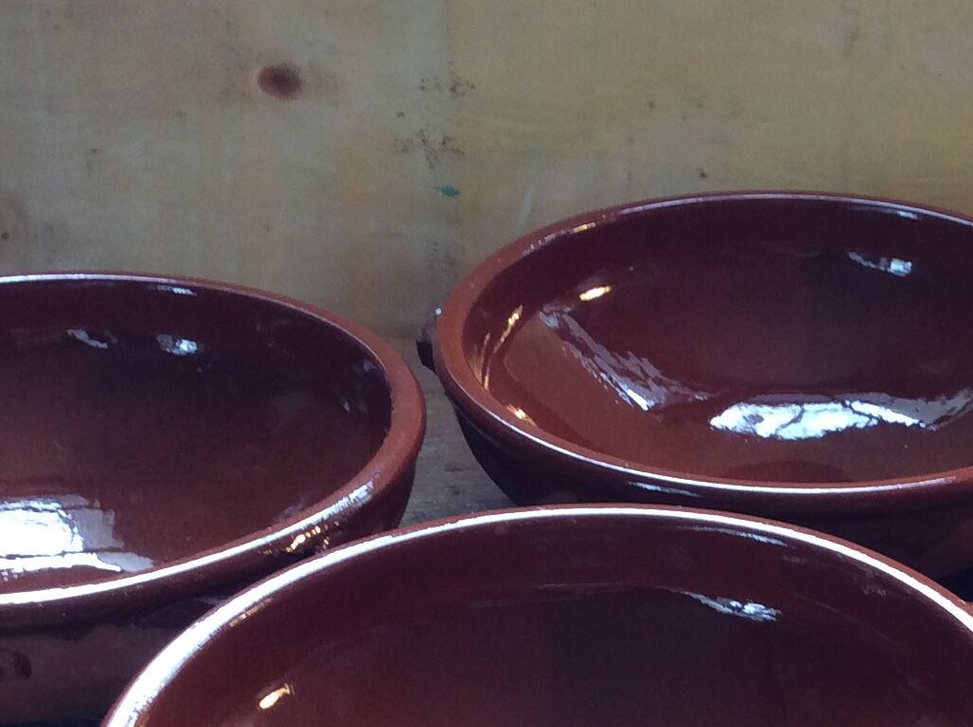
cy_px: 669
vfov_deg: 17.9
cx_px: 835
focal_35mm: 81
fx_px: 2274
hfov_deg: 23.6
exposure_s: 1/25
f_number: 2.4
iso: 64
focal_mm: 3.3
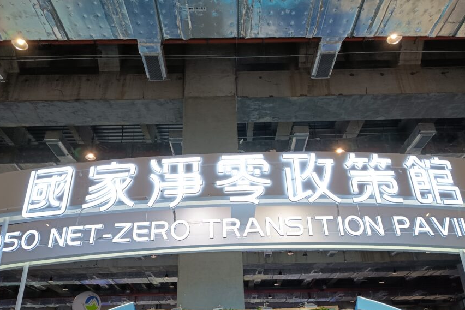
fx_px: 387
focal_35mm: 30
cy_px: 200
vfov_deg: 43.1
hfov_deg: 61.9
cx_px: 230
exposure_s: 1/120
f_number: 1.7
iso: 123
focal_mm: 5.24
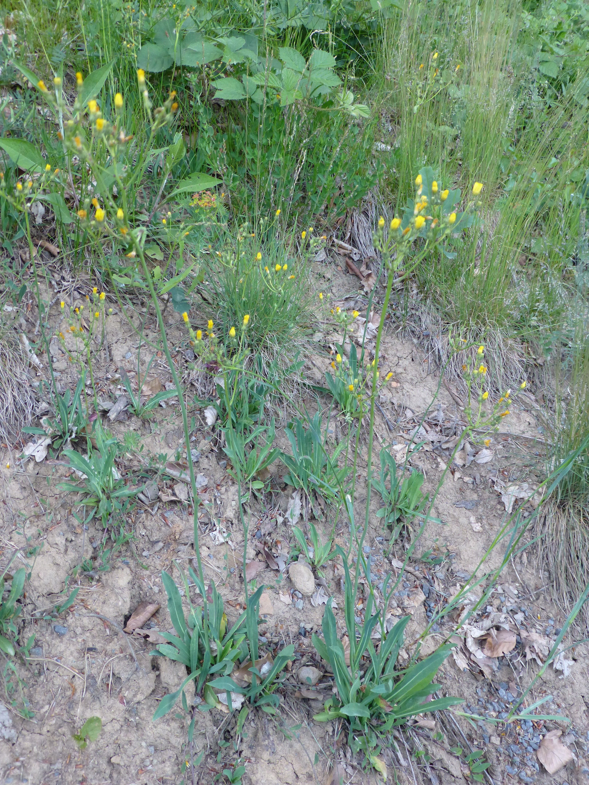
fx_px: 771
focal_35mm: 34
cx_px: 294
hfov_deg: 41.8
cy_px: 392
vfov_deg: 54.0
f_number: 3.7
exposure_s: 1/60
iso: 250
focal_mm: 6.1
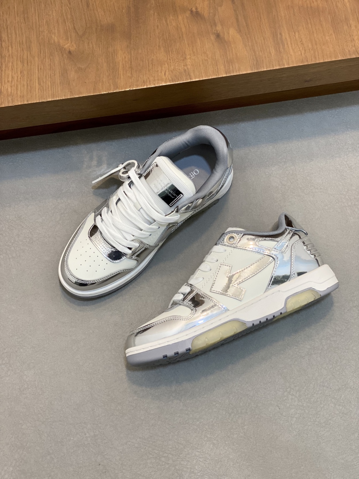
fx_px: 719
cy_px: 240
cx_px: 180
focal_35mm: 52
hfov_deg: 28.0
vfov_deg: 36.8
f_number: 2
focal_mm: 6
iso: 80
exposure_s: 1/100
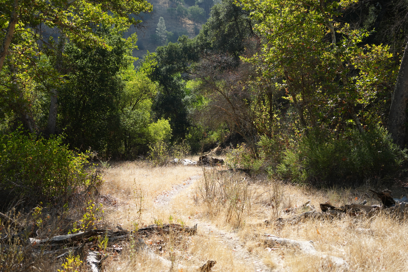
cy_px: 136
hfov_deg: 39.6
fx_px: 567
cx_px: 204
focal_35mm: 50
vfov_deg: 27.0
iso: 320
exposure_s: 1/1000
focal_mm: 50
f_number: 4.5
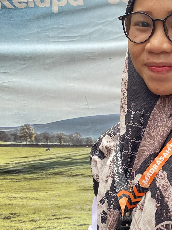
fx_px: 444
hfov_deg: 21.1
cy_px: 136
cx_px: 175
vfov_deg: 28.9
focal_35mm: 67
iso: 64
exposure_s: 1/121
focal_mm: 4.25
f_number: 1.8
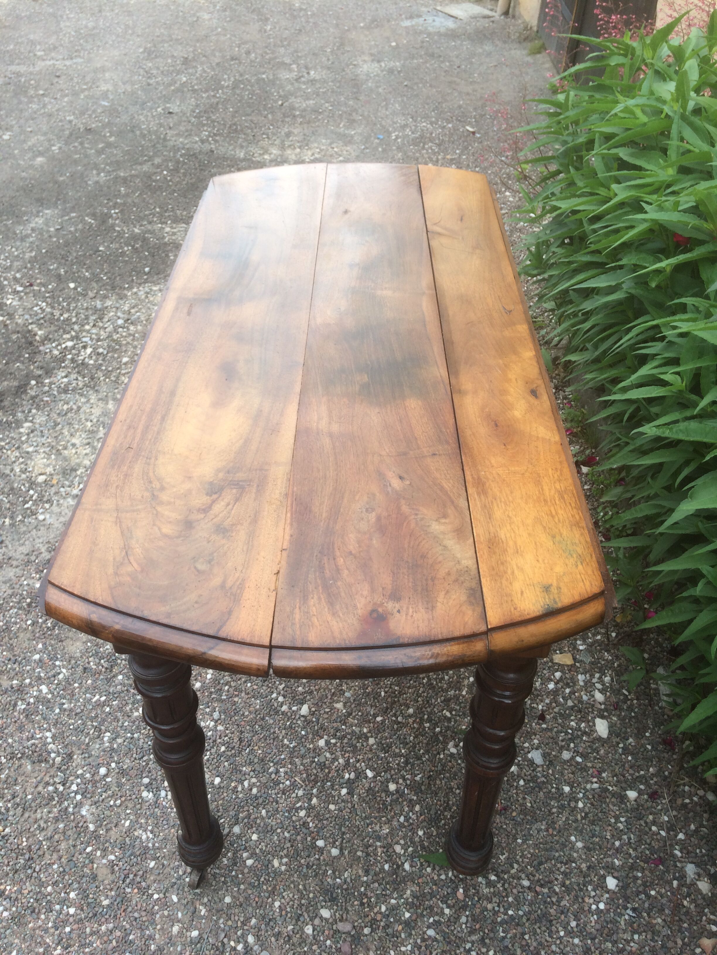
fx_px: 801
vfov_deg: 61.7
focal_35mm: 29
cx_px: 358
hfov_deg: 48.2
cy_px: 478
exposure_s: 1/217
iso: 32
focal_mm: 4.15
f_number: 2.2
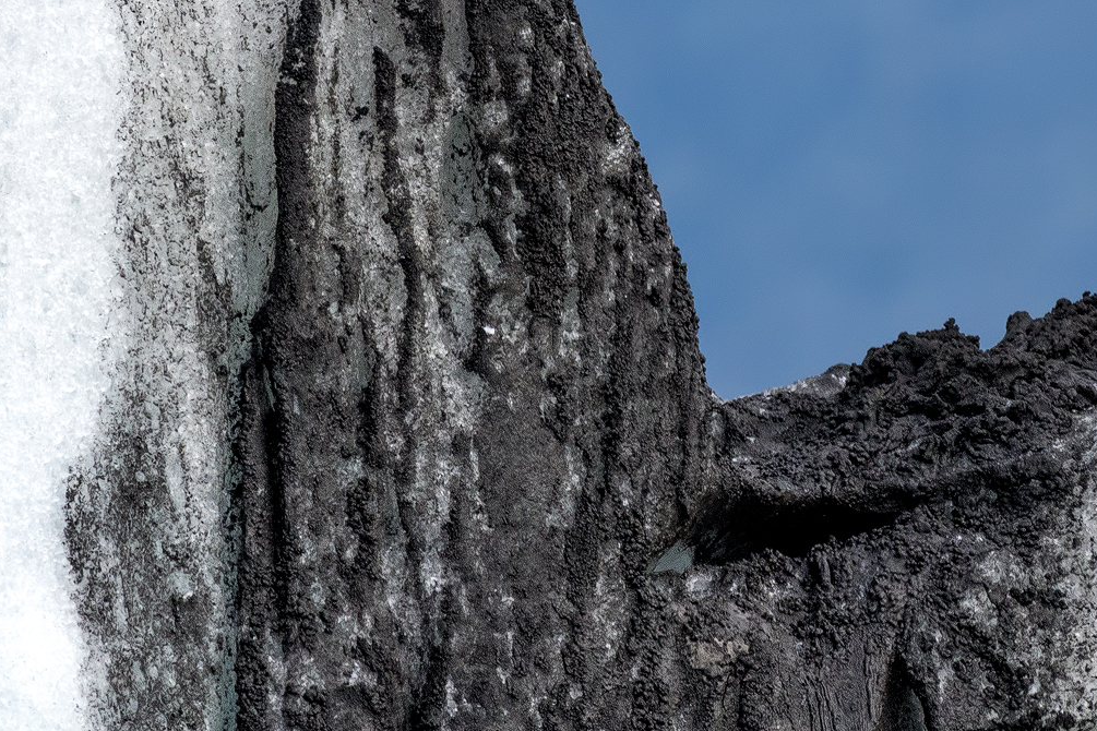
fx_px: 69867
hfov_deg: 0.9
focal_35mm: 2293
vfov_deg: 0.6
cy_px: 86
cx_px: 867
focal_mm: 800
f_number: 8
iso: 1000
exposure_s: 1/1250
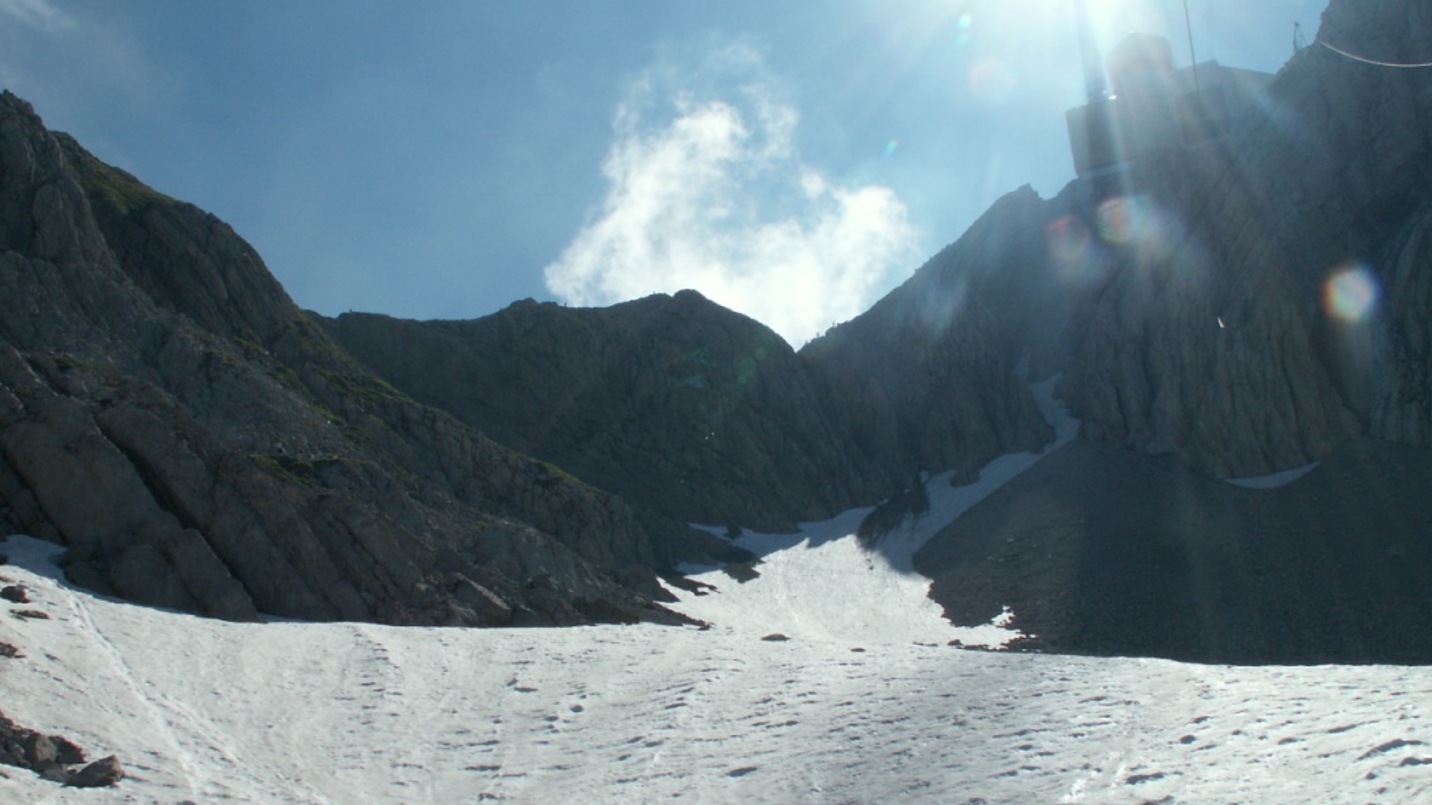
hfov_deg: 51.6
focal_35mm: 39
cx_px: 705
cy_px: 449
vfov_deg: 30.4
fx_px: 1481
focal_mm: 5.86
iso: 50
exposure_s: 1/320
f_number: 8
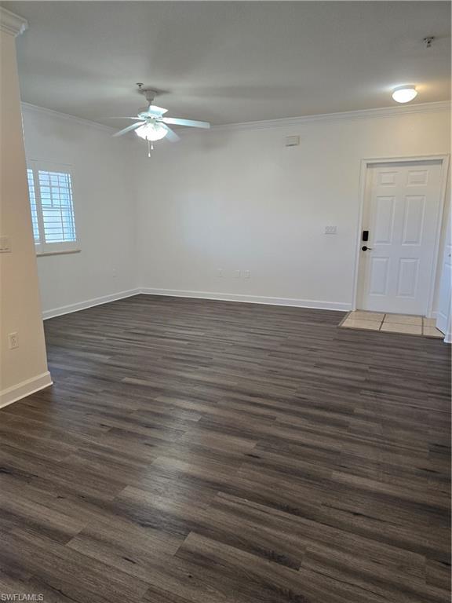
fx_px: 400
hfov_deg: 58.9
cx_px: 226
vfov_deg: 73.9
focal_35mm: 23
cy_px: 302
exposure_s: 1/120
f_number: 1.7
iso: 200
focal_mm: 6.3
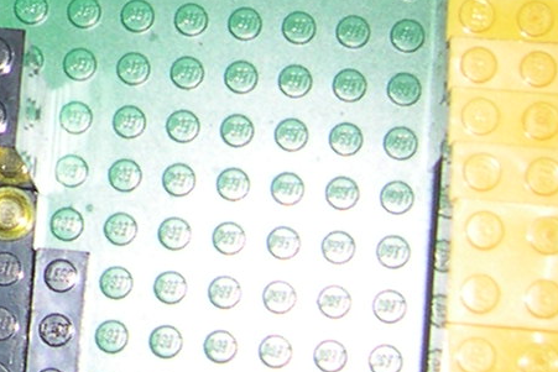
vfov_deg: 6.8
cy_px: -268
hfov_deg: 9.8
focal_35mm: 199
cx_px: -479
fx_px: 3085
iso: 100
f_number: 2.8
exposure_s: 1/60
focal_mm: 8
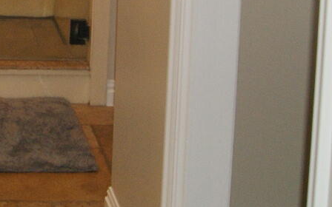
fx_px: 1068
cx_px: -166
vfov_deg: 10.5
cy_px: -152
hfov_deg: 16.2
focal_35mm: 118
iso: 400
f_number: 5.6
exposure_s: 1/60
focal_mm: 18
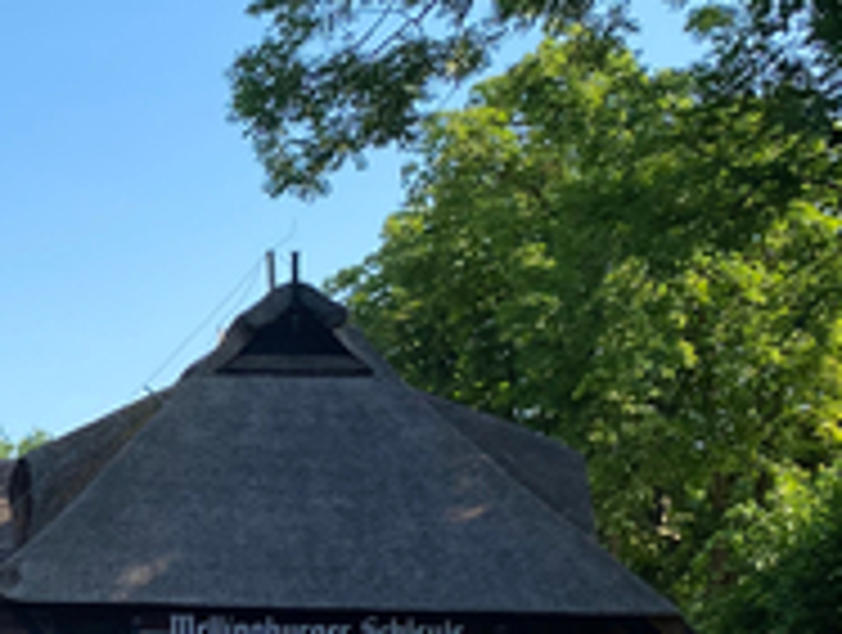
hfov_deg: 24.3
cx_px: -119
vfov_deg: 19.6
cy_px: 571
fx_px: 1803
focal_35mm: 74
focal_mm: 4.25
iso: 32
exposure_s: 1/1362
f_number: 1.8
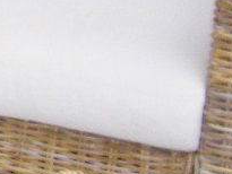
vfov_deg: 6.1
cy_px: -147
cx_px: -297
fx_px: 1589
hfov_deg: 7.8
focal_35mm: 237
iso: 400
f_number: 2.8
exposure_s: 1/40
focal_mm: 7.9
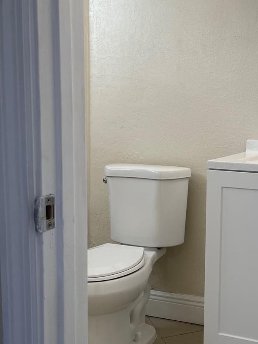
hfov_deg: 28.8
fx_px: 487
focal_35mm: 49
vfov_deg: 38.9
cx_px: 218
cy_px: 173
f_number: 1.6
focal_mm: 4.2
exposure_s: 1/120
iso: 50
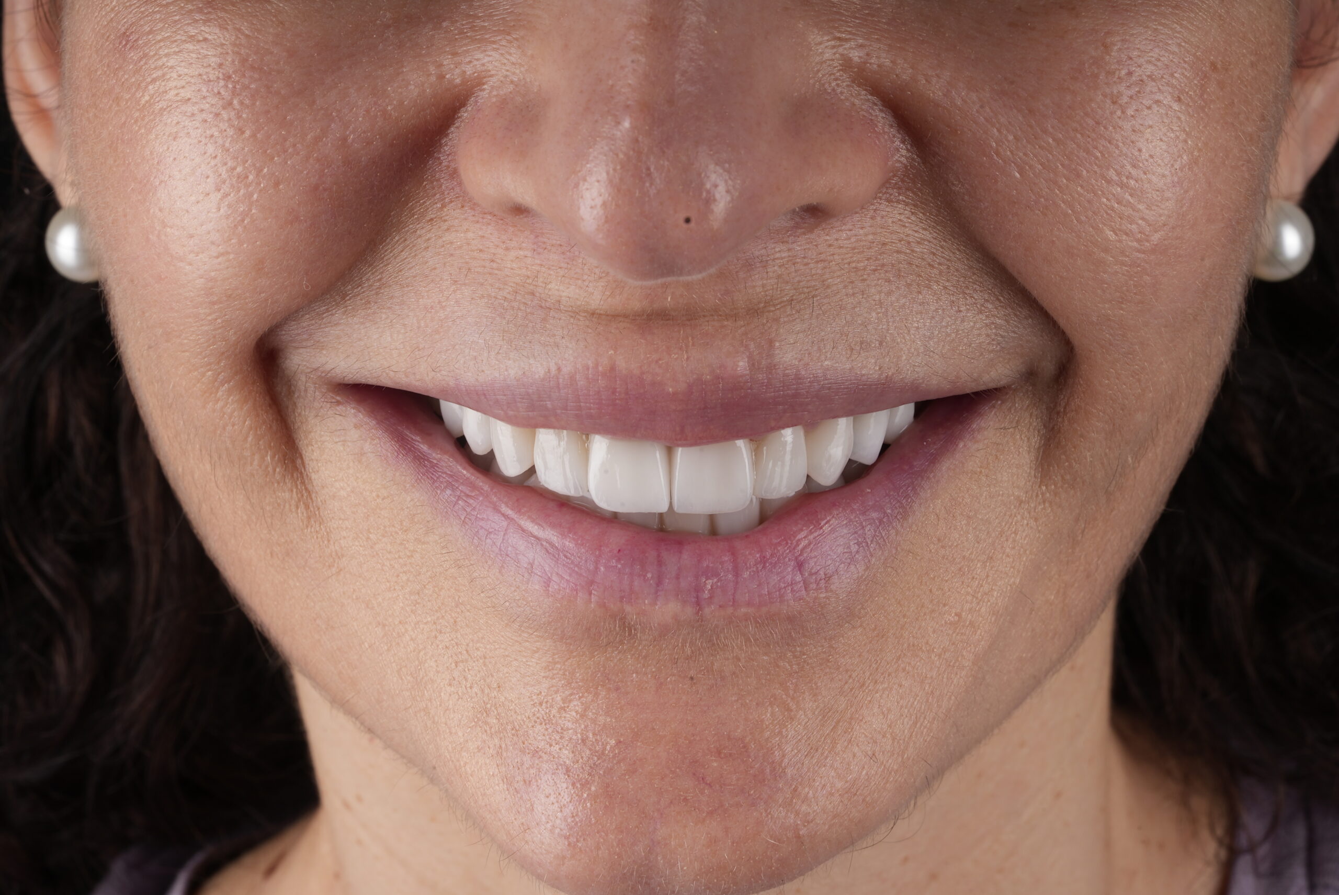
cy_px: 448
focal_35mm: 90
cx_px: 670
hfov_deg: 22.6
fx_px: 3349
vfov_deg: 15.2
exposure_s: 1/160
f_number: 22
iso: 200
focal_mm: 90
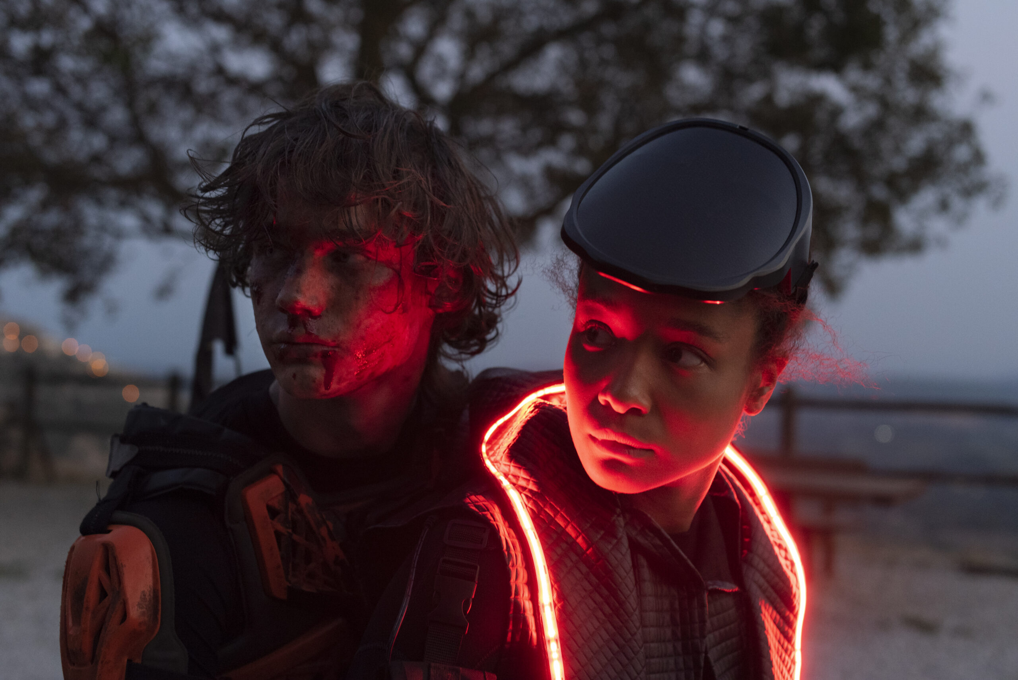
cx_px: 509
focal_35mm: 50
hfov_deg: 39.6
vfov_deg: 27.0
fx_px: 1414
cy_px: 340
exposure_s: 1/160
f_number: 4
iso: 3200
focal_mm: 50
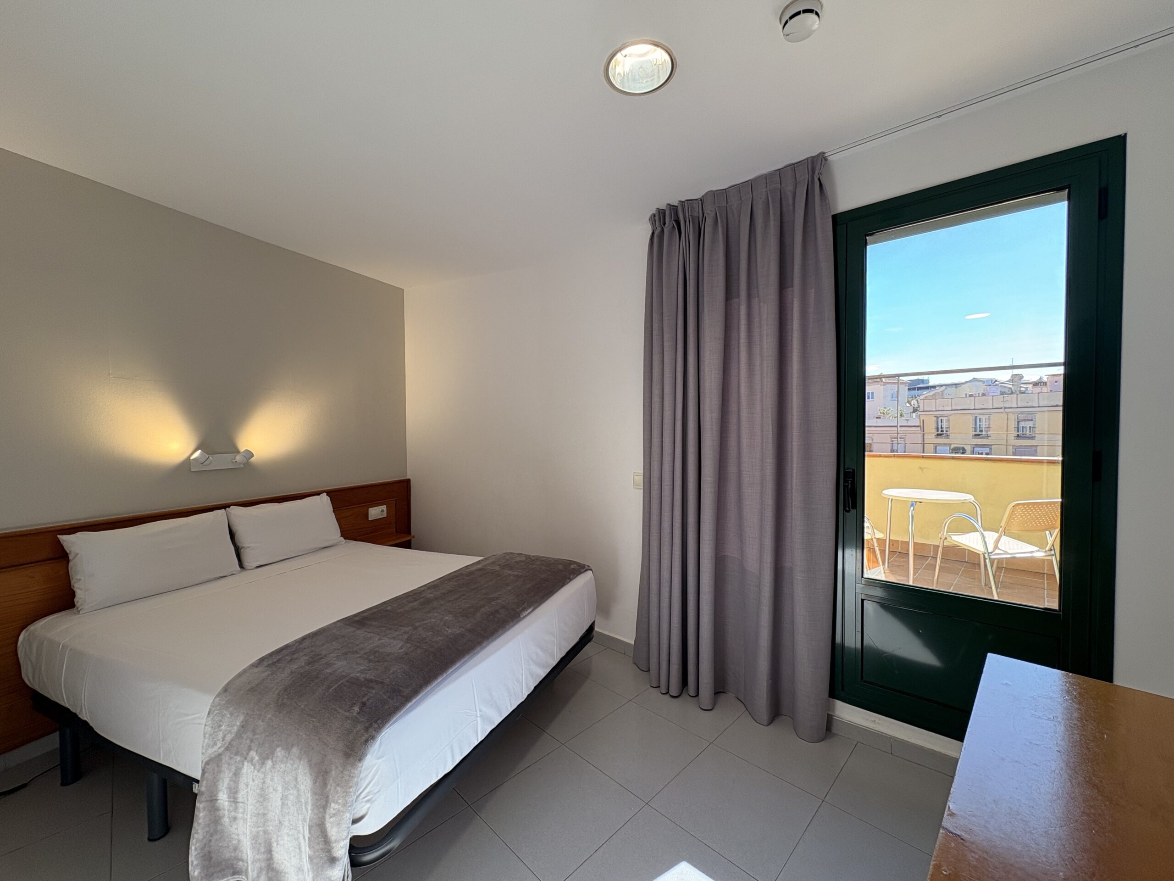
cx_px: 587
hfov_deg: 102.1
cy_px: 440
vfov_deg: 85.7
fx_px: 475
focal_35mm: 14
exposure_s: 1/100
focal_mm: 2.22
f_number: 2.2
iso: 64
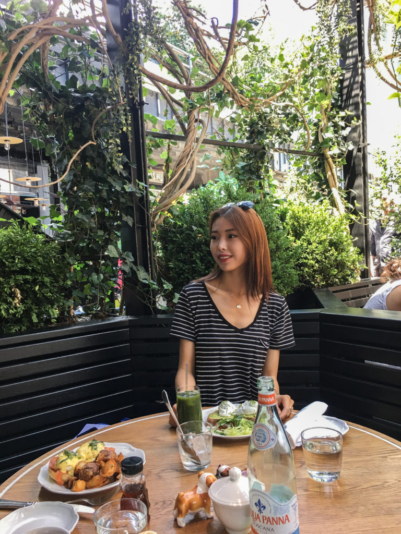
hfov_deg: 48.2
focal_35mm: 29
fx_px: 448
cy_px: 267
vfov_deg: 61.7
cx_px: 200
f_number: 2.2
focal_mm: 4.15
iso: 25
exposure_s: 1/30
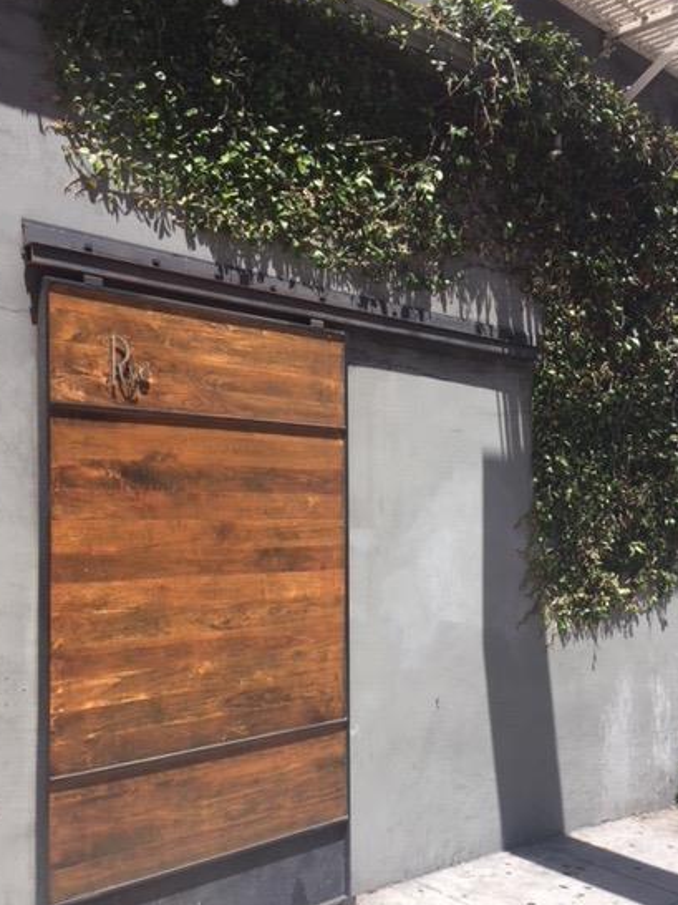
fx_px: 889
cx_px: 373
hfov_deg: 41.7
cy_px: 507
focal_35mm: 34
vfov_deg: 53.8
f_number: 2.2
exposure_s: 1/860
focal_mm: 4.15
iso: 32
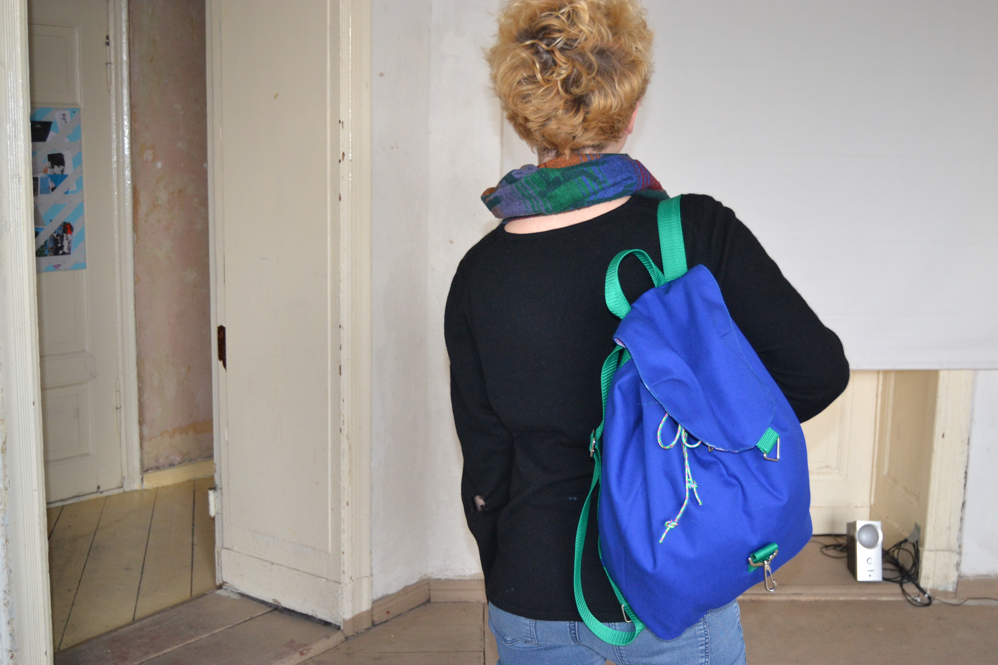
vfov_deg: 34.2
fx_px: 1081
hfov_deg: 49.6
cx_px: 499
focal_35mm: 39
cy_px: 332
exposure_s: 1/60
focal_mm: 26
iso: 1100
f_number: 4
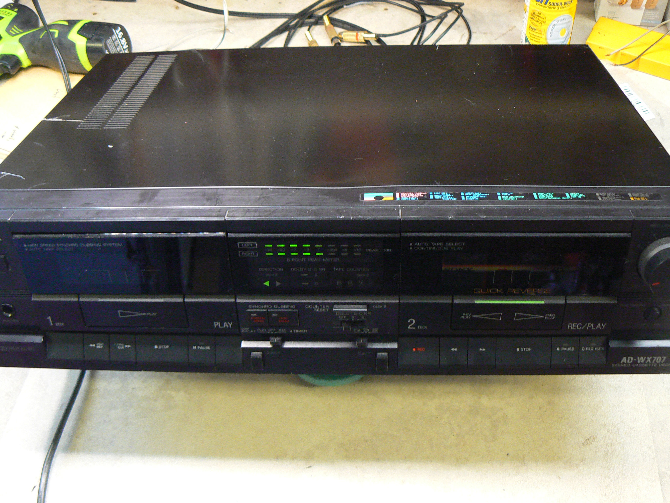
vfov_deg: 37.7
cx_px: 330
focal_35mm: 38
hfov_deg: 49.0
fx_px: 735
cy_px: 248
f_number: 2.8
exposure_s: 1/15
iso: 200
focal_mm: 6
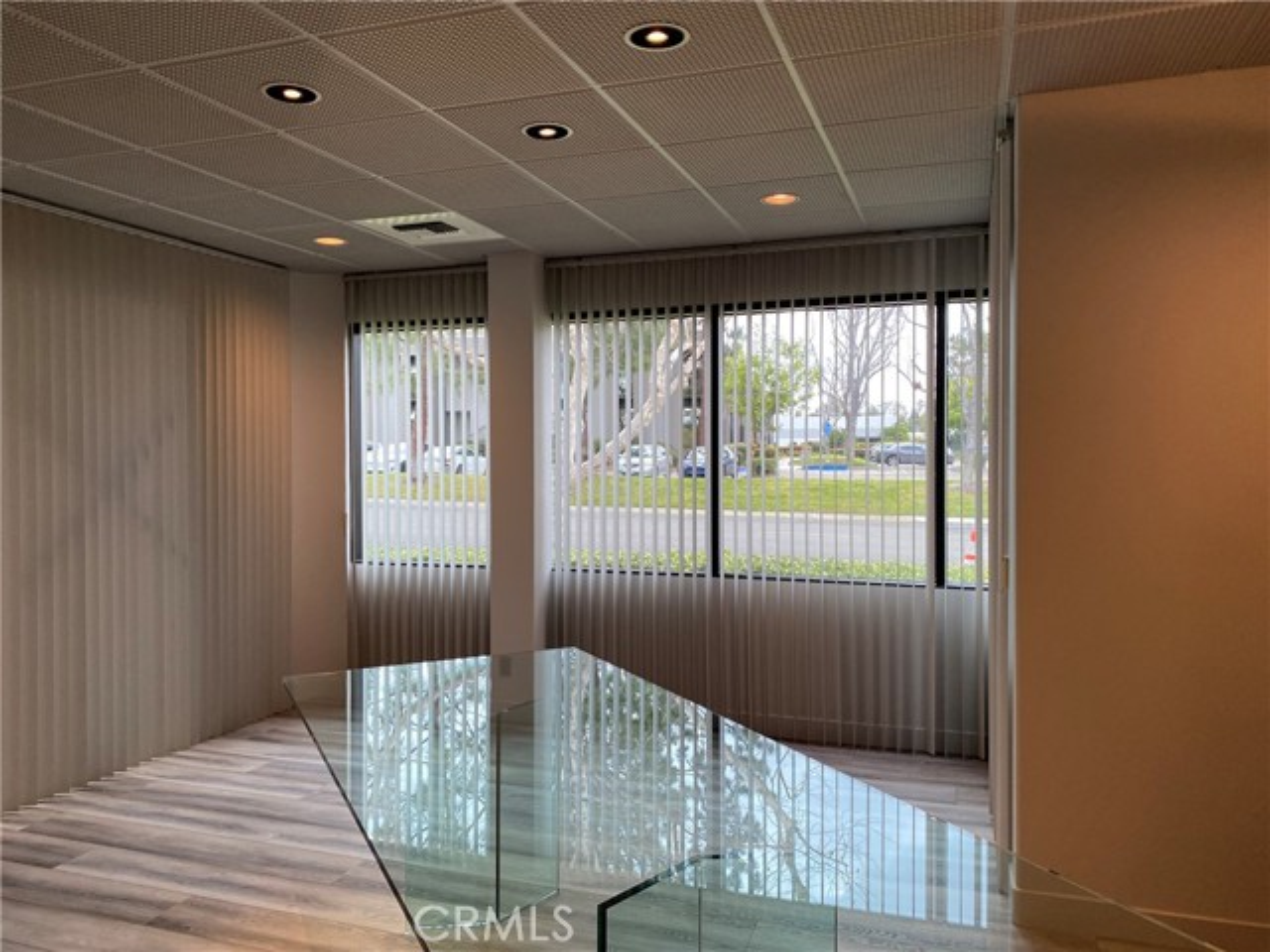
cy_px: 476
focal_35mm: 26
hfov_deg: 67.3
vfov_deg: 53.1
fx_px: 954
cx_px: 635
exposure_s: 1/120
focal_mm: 4.25
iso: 100
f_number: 1.8
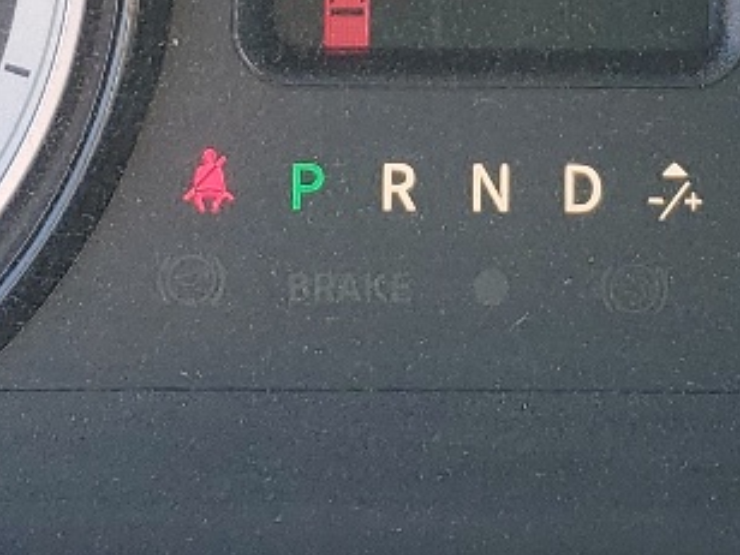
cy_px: -262
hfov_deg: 14.6
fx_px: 2886
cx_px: 512
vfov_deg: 10.6
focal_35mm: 135
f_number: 1.5
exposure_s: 1/238
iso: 50
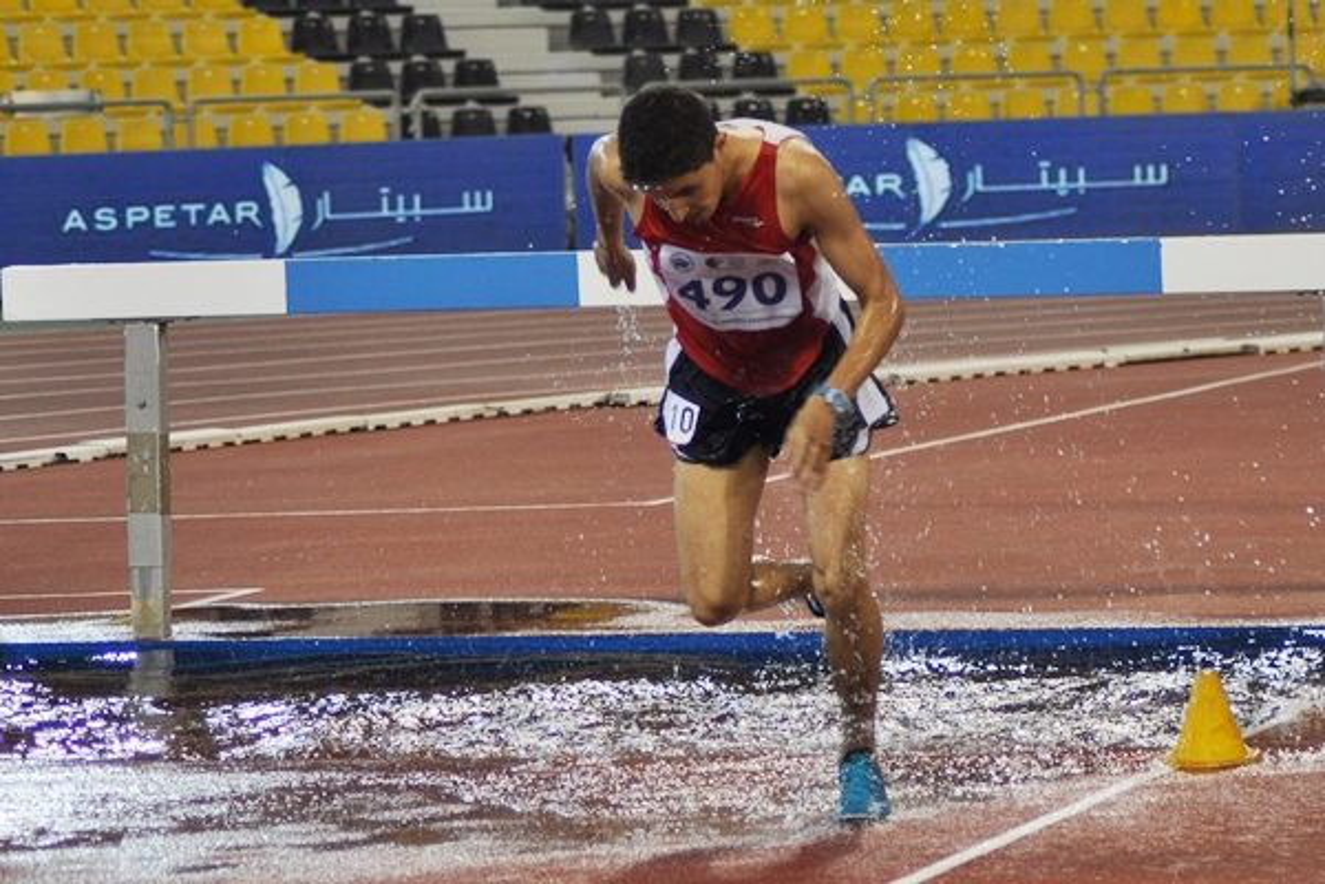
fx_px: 4968
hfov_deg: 15.2
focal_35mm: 135
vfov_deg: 10.2
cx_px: 662
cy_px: 442
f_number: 4
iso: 500
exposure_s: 1/400
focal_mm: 90
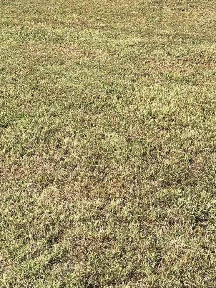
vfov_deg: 22.8
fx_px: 665
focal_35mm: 80
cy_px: -37
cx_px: 100
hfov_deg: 18.4
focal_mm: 5.1
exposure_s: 1/2632
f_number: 1.6
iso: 50
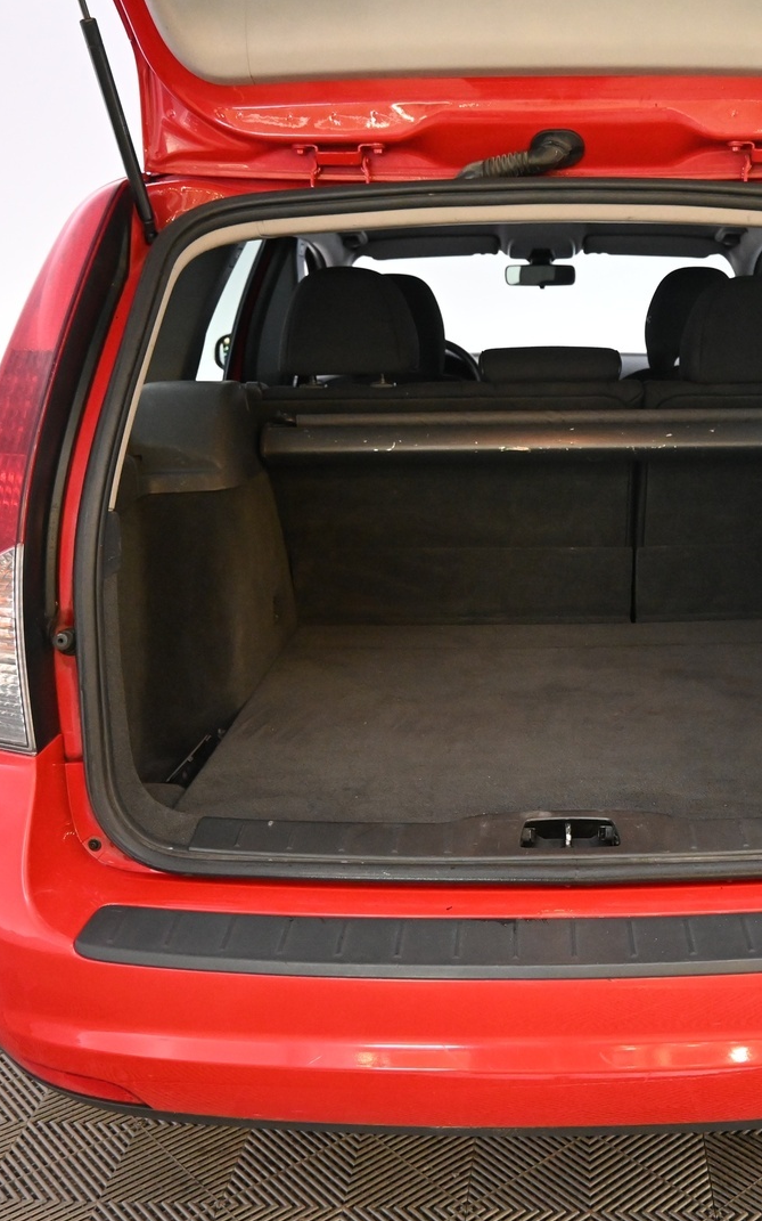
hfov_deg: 33.8
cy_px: 613
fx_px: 1230
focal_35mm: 37
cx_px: 555
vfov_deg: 52.8
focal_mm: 16
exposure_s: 1/60
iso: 3200
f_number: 3.5
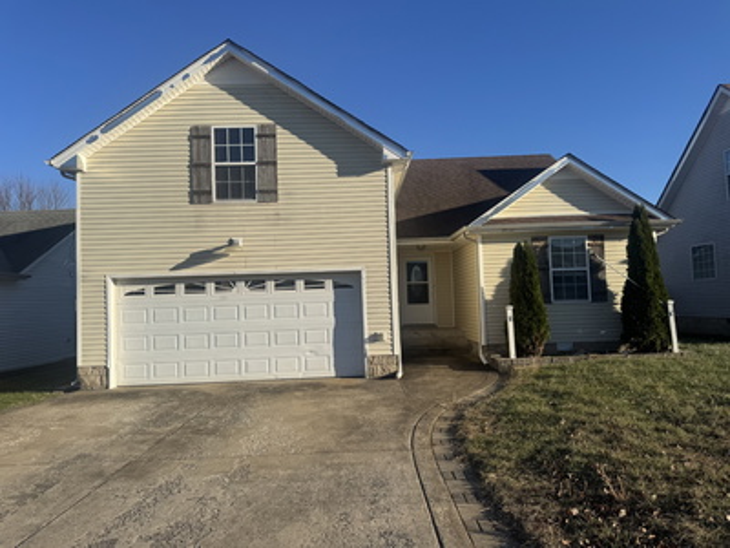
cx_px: 365
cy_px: 274
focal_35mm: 24
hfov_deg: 71.6
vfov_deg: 56.8
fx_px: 506
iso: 80
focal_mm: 6.76
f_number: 1.78
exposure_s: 1/4310
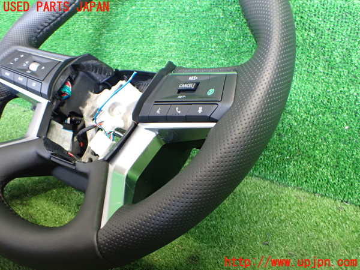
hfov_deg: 60.0
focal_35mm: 30
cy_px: 135
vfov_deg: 46.8
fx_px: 312
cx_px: 180
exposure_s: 1/60
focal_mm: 5.4
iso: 800
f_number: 2.3
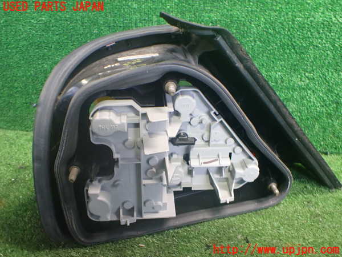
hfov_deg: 60.0
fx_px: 296
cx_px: 171
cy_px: 128
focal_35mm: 30
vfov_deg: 46.8
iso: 800
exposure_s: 1/40
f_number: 2.3
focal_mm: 5.4
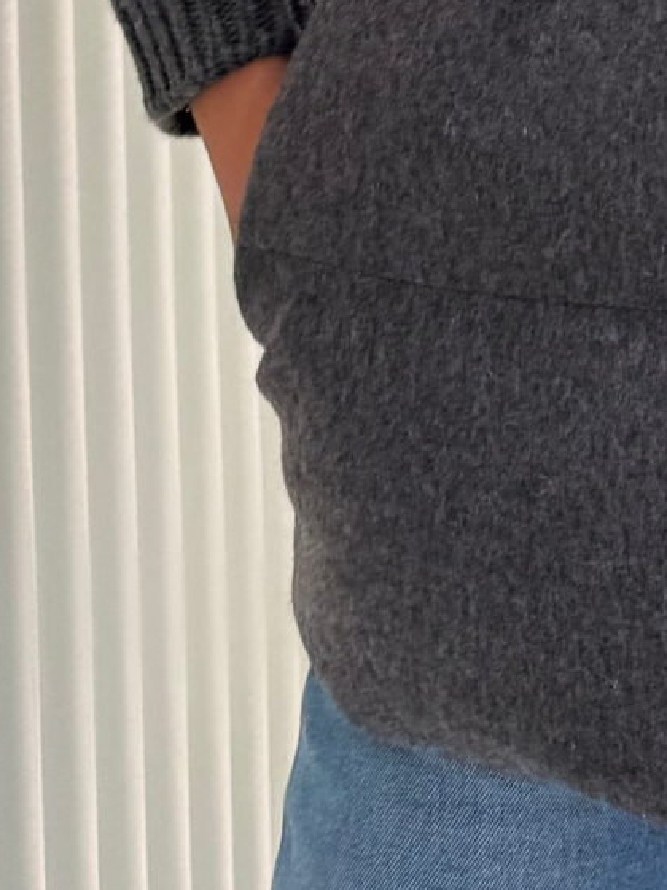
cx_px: 745
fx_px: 2827
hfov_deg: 13.2
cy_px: -861
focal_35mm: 110
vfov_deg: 14.8
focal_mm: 6.76
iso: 80
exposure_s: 1/121
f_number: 1.78
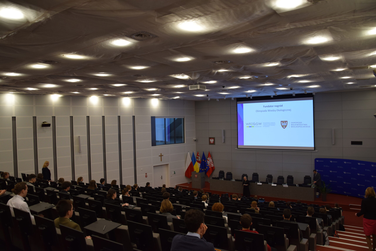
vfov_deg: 47.9
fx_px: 282
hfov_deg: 67.4
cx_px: 188
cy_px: 126
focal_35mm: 27
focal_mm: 18
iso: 500
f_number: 4
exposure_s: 1/60
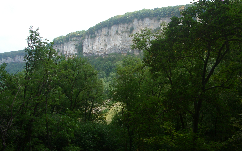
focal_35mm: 38
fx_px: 251
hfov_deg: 51.5
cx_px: 121
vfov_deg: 33.5
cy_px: 61
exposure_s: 1/200
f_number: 4.3
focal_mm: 5.8
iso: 80
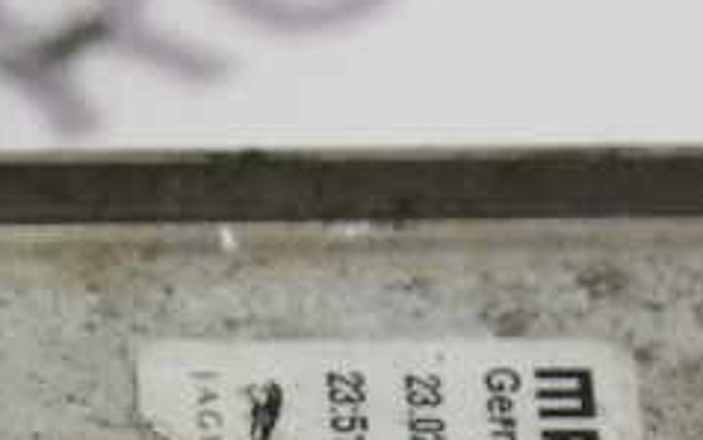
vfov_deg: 3.5
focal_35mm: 370
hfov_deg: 5.7
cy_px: 904
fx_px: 7092
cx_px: 109
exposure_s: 1/100
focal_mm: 33
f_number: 4.5
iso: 200
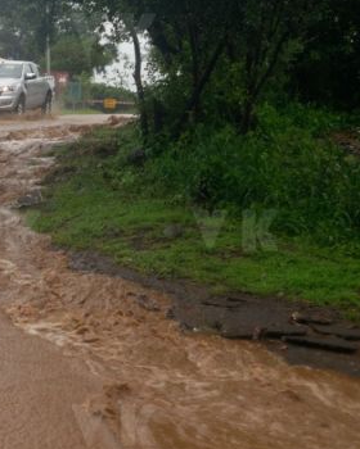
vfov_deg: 24.7
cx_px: -123
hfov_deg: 18.4
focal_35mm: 77
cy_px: 269
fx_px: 1026
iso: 640
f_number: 8
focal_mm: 24
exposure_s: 1/640
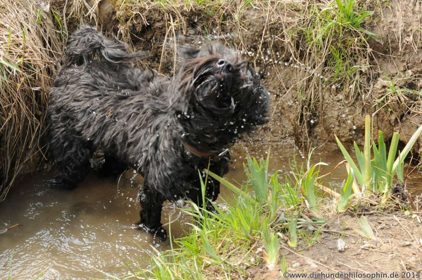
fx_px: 421
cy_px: 140
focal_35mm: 36
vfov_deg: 36.8
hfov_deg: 53.2
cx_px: 211
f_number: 3.8
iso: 800
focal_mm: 24
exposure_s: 1/800
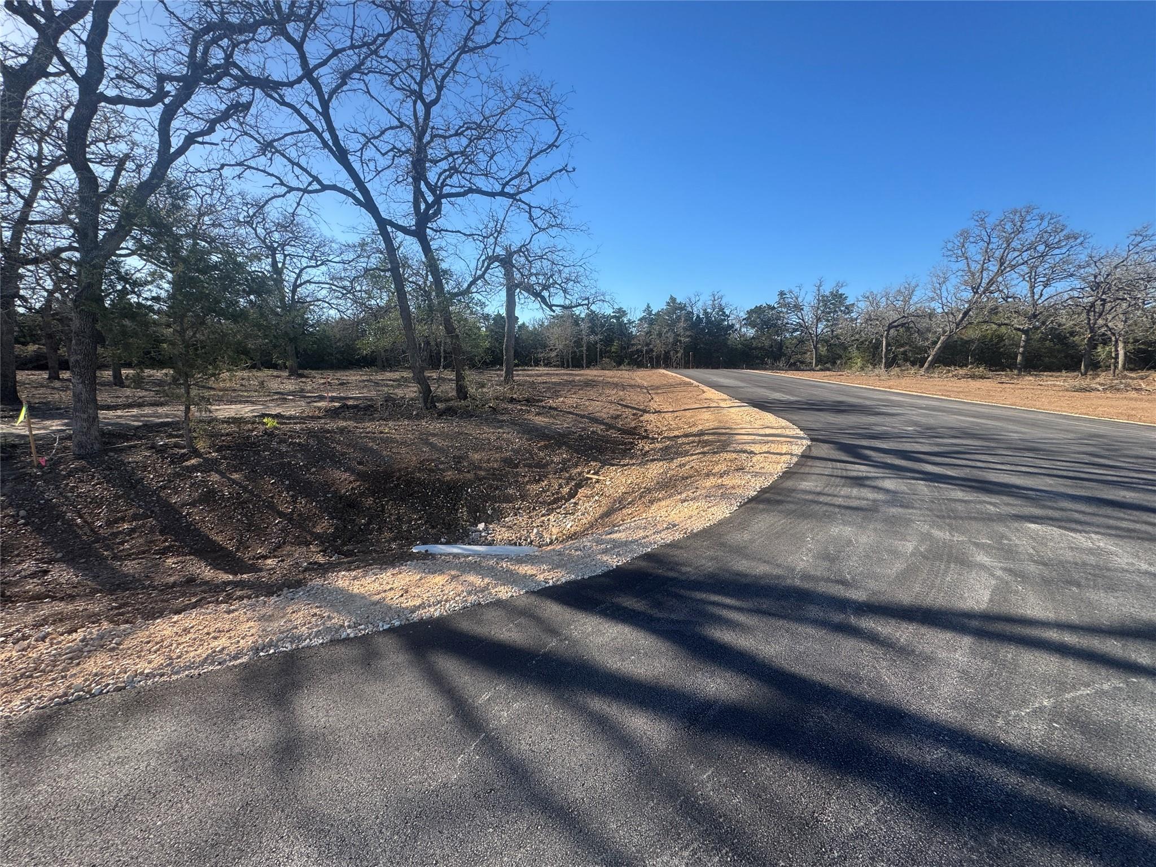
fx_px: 468
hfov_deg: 102.1
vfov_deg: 85.7
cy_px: 434
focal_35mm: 14
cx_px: 578
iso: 50
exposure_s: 1/993
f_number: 2.2
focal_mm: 2.22
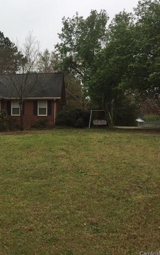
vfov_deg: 40.9
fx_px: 341
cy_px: 105
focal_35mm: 49
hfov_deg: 24.5
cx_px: -18
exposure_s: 1/327
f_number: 2.2
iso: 32
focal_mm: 4.15
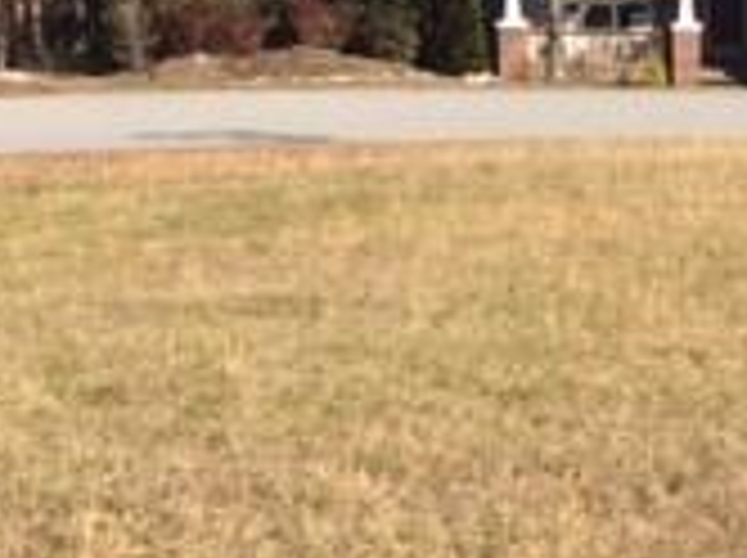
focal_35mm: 112
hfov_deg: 16.6
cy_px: 256
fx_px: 2413
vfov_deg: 13.2
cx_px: 976
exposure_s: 1/1866
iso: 32
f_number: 2.2
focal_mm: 4.15
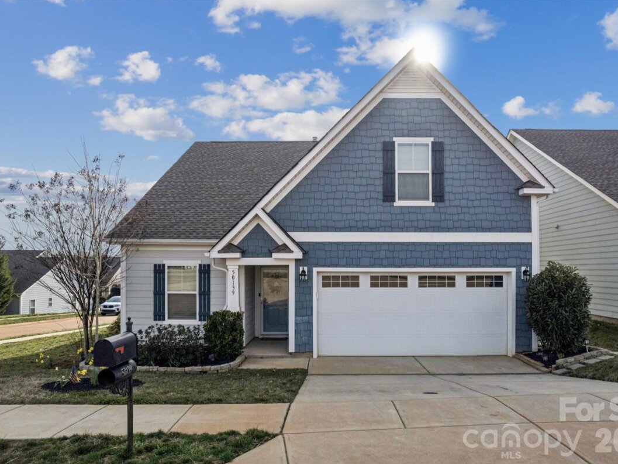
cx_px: 318
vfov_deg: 56.8
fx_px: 429
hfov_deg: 71.6
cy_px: 231
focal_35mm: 24
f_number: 2.8
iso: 100
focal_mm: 8.4
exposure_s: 1/640
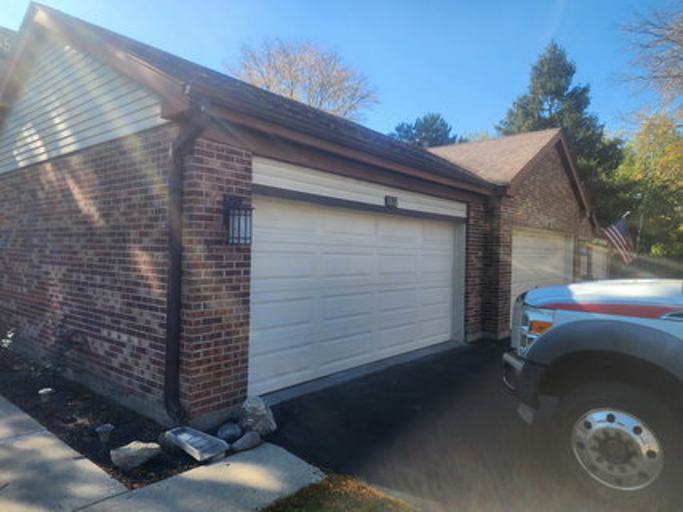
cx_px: 342
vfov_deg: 58.9
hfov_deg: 73.9
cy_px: 256
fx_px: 454
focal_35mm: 23
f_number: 1.8
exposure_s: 1/348
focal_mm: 6.4
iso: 12
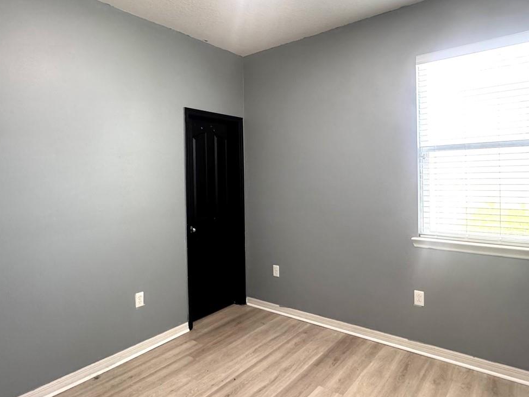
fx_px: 351
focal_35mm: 23
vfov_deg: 58.7
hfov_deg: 73.9
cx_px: 253
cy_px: 178
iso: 320
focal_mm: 2.22
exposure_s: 1/77
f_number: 2.2
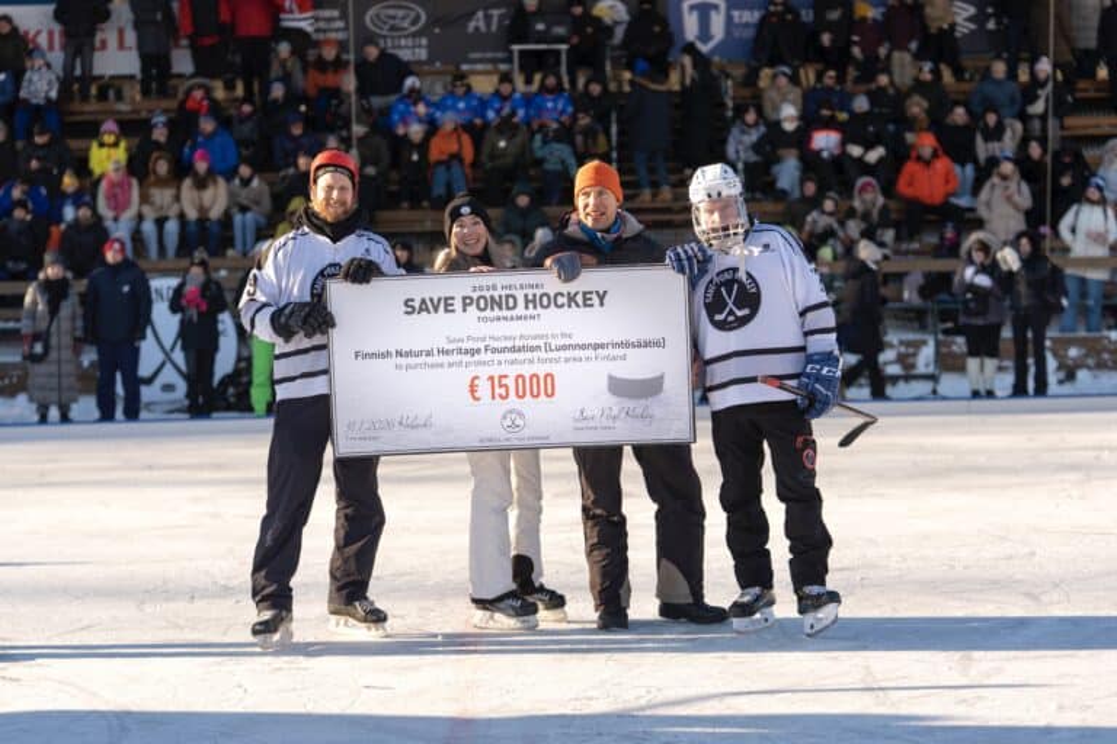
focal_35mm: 84
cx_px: 558
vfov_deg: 16.3
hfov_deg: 24.2
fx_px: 2606
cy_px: 372
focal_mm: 84
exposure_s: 1/1000
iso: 125
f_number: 2.8
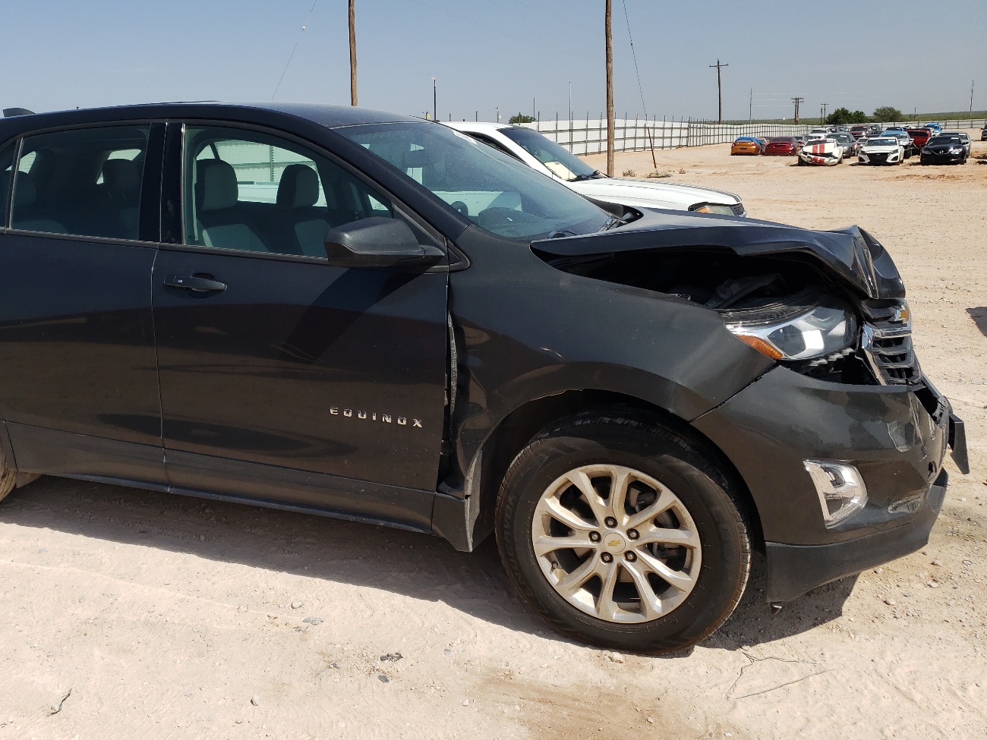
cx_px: 382
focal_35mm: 32
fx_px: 912
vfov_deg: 44.0
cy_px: 307
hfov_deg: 56.3
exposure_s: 1/5000
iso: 50
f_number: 1.5
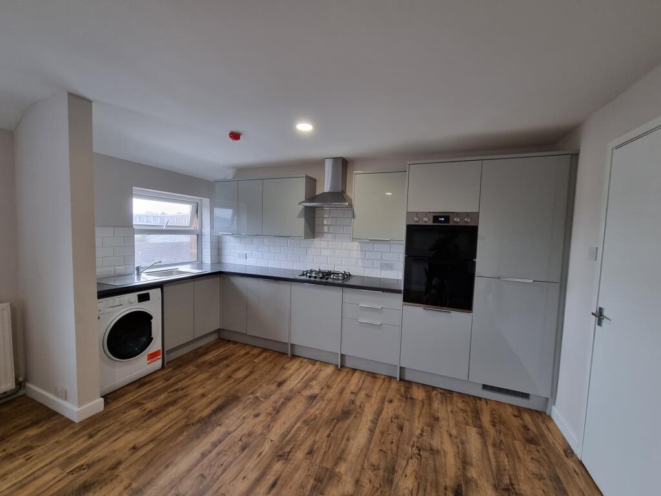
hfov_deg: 106.2
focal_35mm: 13
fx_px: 248
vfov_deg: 89.9
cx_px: 330
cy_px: 248
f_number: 2.2
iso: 125
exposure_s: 1/50
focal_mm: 2.2
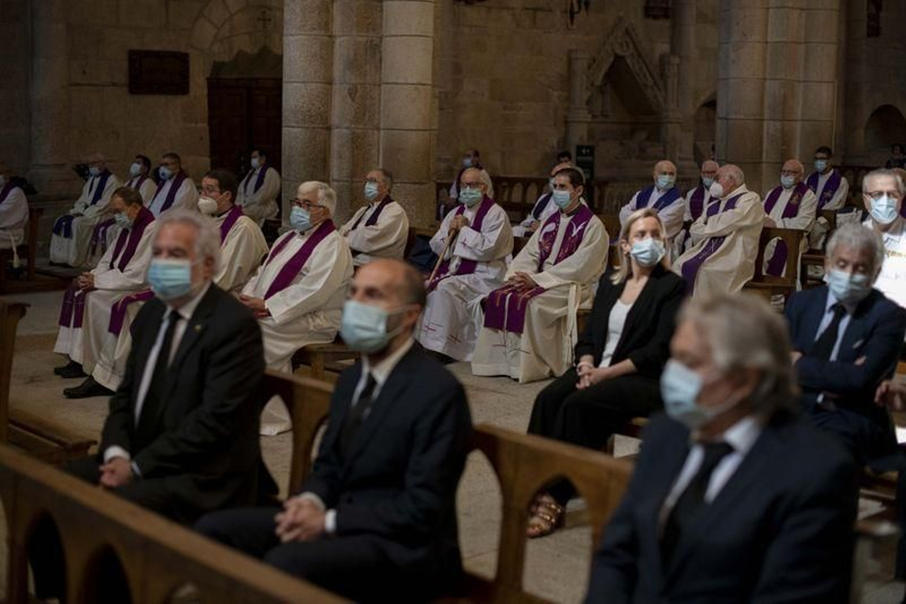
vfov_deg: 27.0
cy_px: 302
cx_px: 453
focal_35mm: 50
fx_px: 1258
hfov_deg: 39.6
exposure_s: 1/250
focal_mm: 50
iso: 2000
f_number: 2.2
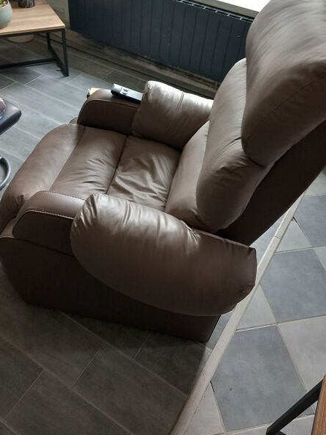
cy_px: 209
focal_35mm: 29
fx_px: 364
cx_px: 153
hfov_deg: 48.2
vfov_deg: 61.6
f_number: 1.8
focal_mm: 4
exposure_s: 1/33
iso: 250
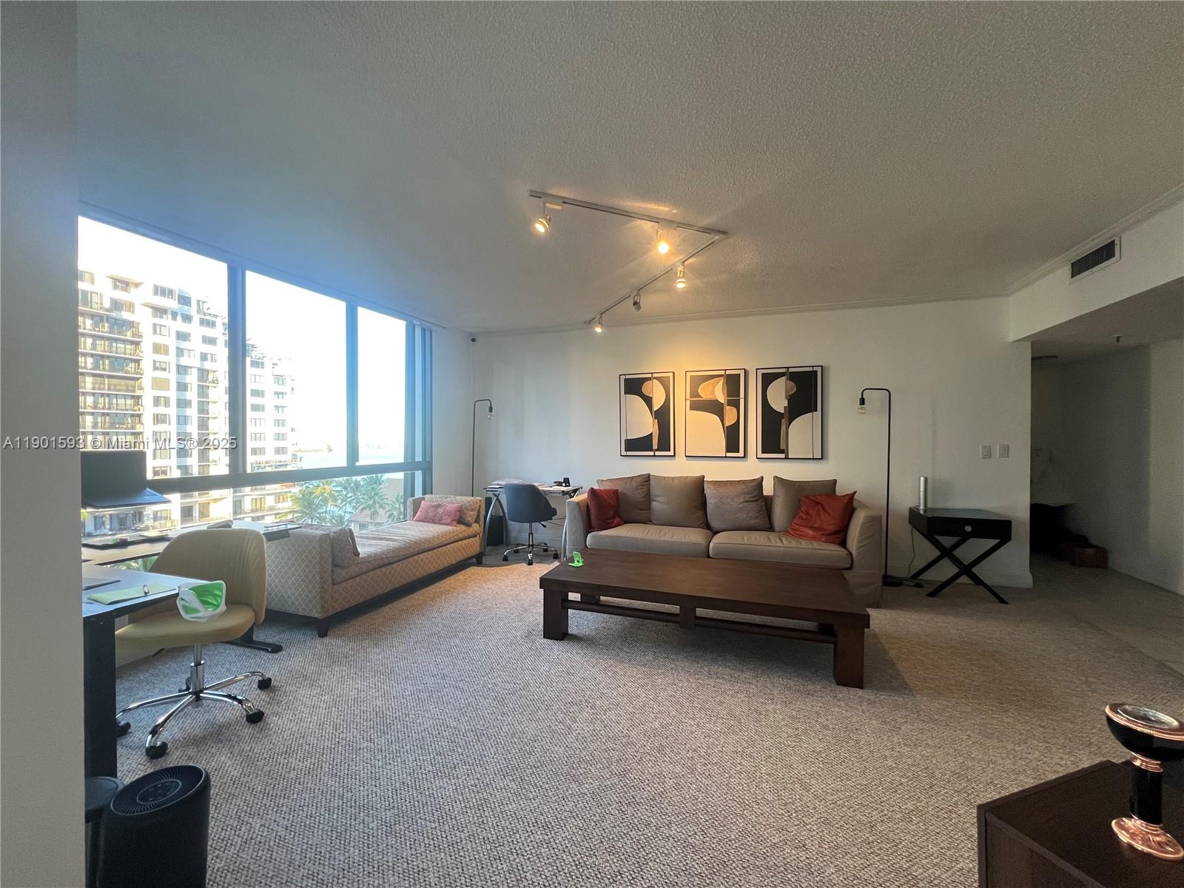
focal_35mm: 13
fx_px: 445
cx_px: 592
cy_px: 444
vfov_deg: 89.9
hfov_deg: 106.2
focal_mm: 1.57
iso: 200
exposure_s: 1/120
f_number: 1.8
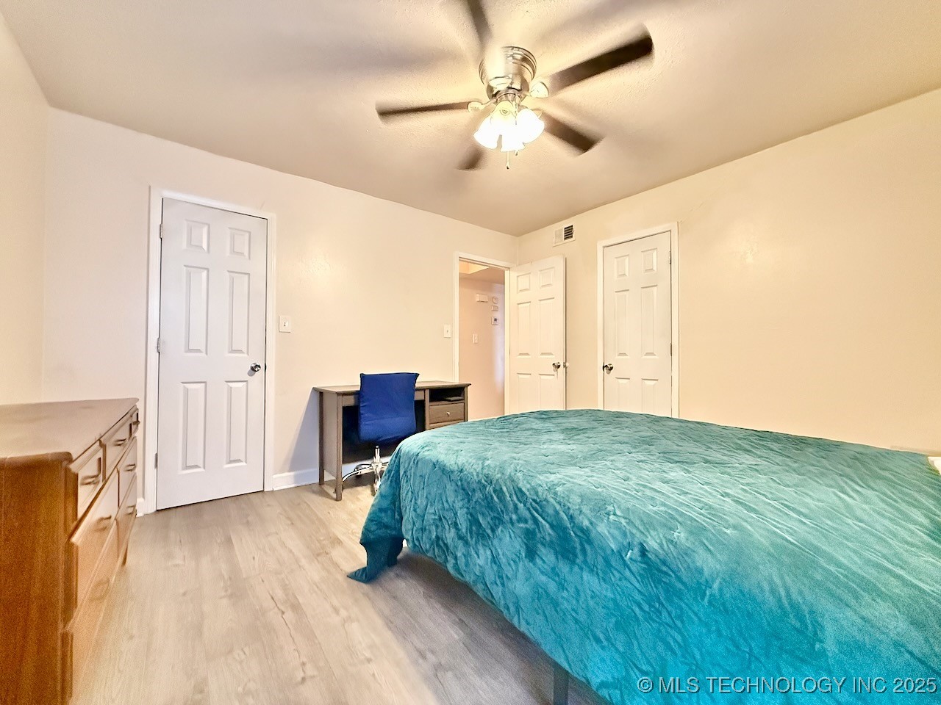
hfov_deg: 102.1
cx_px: 470
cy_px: 352
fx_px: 381
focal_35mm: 14
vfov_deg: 85.7
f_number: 2.2
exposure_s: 1/60
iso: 1250
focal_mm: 2.22
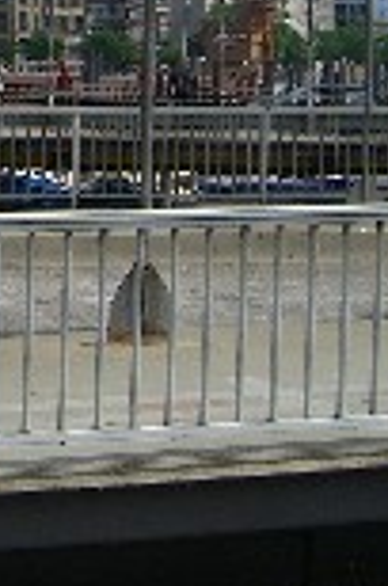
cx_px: -401
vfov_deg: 13.5
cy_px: -17
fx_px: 2436
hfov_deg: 8.6
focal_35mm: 150
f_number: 8
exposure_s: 1/250
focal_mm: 7.9
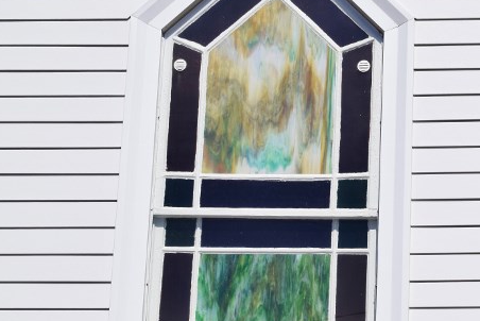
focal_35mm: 129
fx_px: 1721
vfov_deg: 10.6
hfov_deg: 15.5
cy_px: 219
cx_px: 520
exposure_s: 1/500
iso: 200
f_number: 11
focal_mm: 38
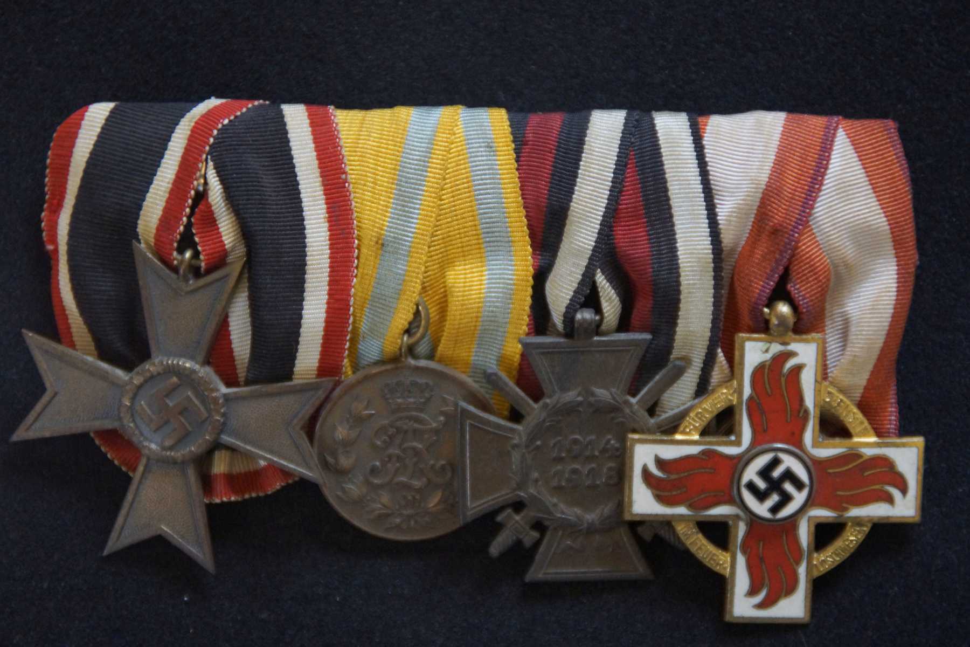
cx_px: 485
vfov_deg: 6.1
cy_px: 324
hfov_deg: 9.1
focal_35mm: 225
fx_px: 6062
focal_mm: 150
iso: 1600
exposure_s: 1/50
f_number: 6.3
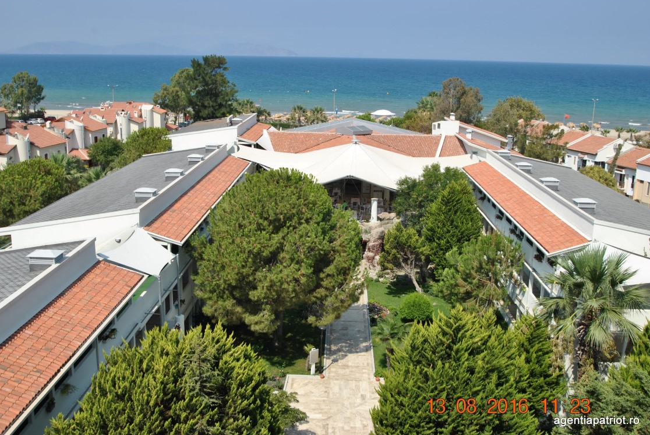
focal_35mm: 37
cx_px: 320
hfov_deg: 51.8
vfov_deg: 36.0
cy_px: 216
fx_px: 669
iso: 100
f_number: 8
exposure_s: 1/250
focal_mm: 24
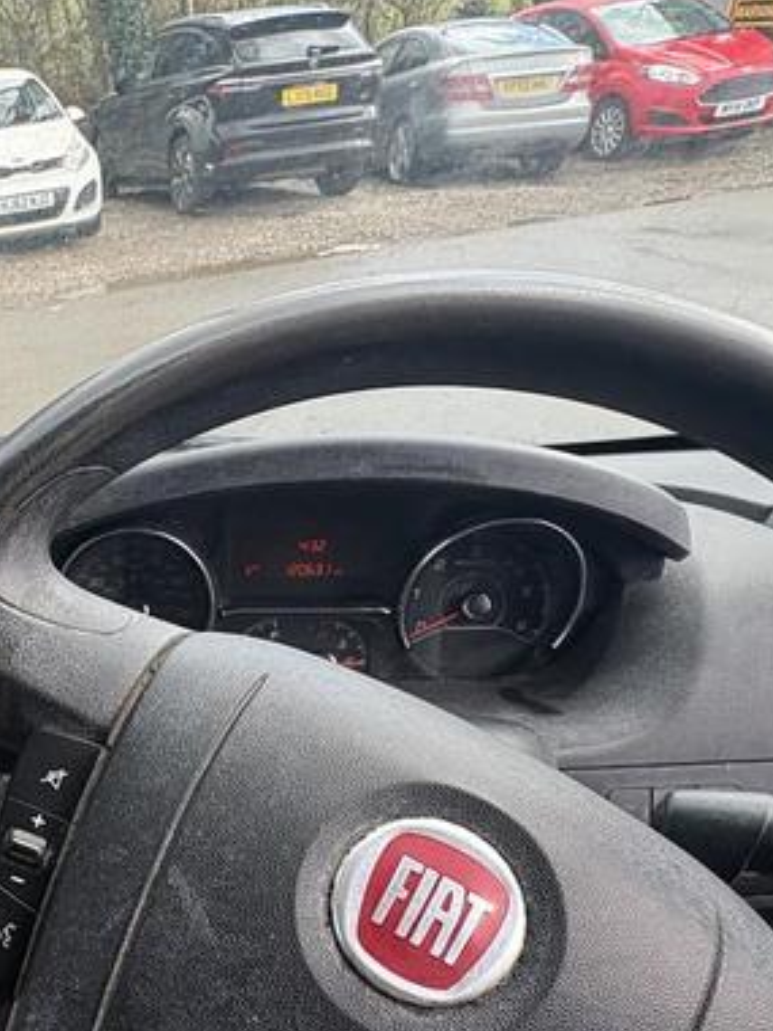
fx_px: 983
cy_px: 779
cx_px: 14
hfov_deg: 38.5
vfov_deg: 52.8
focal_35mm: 33
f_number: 2.2
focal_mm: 2.22
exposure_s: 1/139
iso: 100
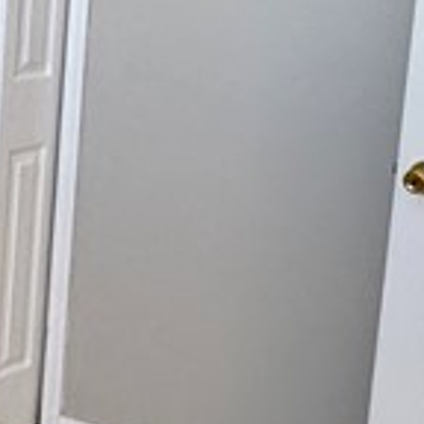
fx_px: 1219
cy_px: 85
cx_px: -85
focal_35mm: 88
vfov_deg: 19.5
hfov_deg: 18.7
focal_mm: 2.22
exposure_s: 1/60
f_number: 2.2
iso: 320
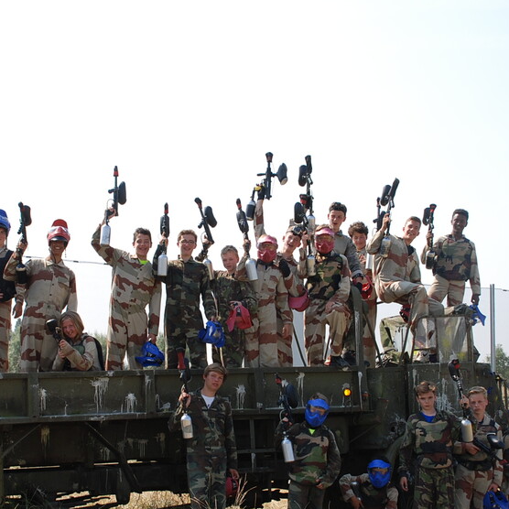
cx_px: 245
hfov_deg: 22.5
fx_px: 1278
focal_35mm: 77
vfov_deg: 22.5
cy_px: 306
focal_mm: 31
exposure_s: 1/200
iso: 100
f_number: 7.1
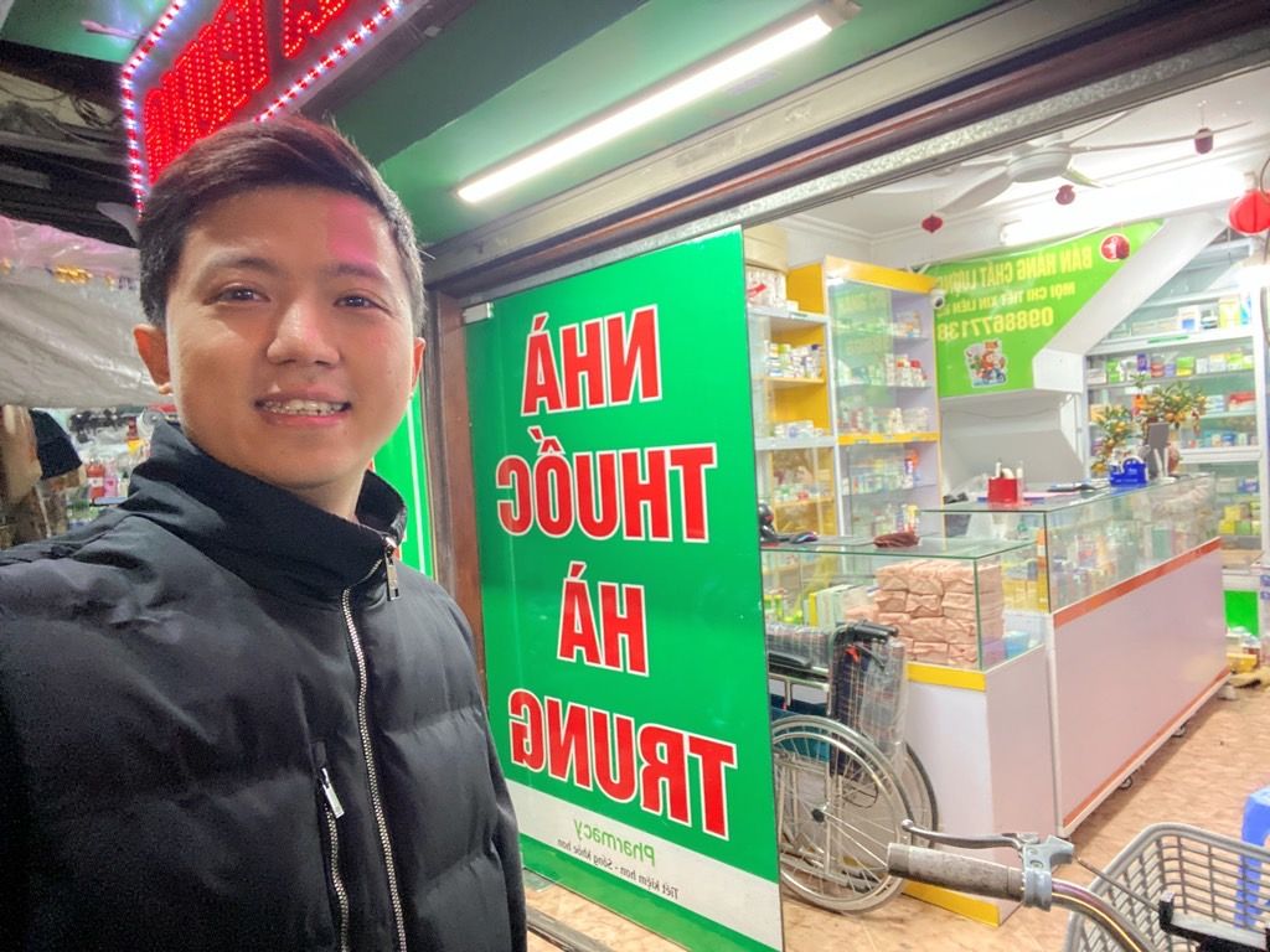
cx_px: 635
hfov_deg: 73.9
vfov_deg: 58.9
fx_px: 844
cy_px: 476
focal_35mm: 23
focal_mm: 2.71
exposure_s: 1/50
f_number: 2.2
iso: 320
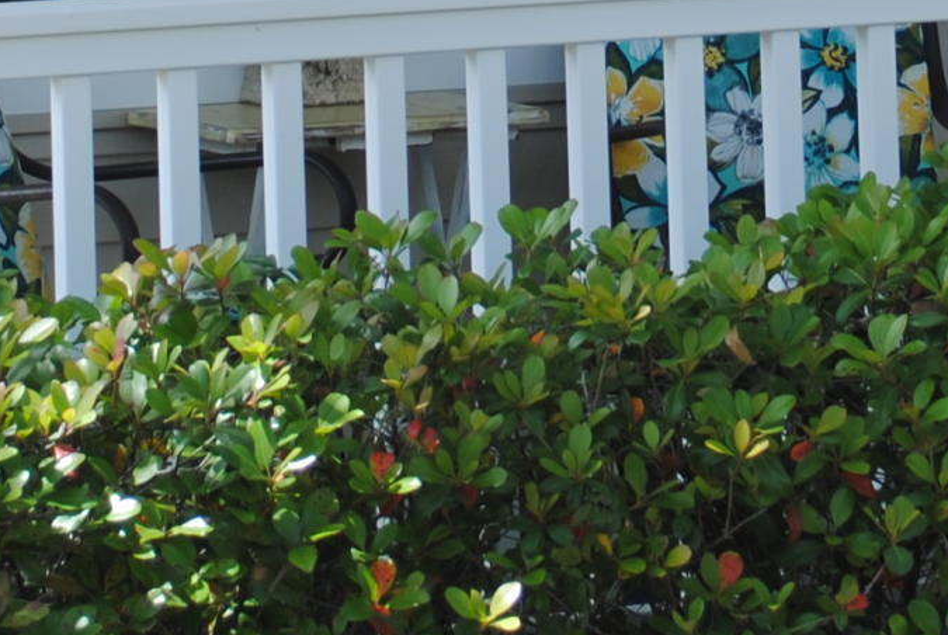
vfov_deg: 5.6
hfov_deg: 8.6
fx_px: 6328
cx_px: 640
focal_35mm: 240
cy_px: -538
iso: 100
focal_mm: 36
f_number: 6.3
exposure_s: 1/160
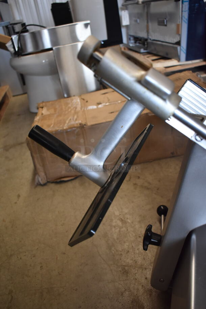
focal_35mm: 30
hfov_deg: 43.7
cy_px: 154
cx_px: 103
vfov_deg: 61.9
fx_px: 257
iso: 1250
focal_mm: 20
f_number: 3.5
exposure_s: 1/125
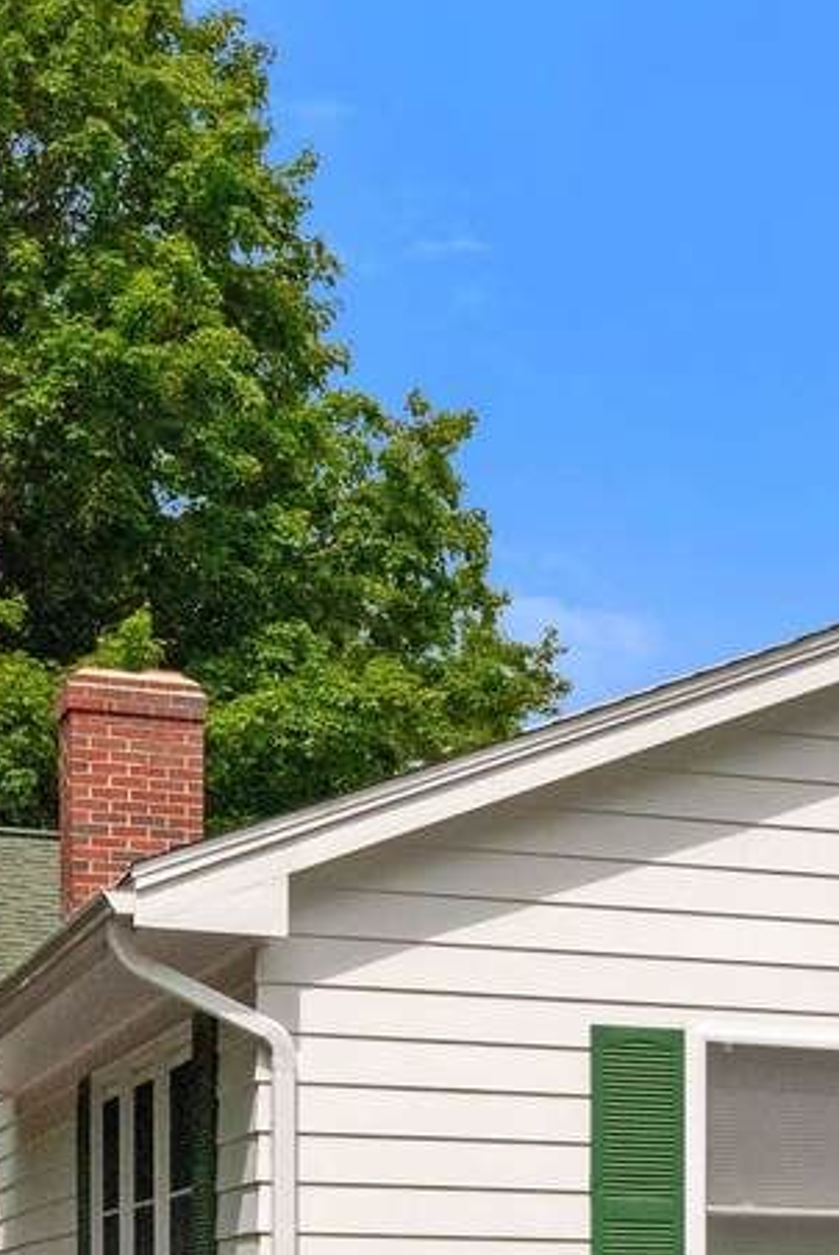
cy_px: 1076
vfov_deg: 19.7
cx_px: 936
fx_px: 3560
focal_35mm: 102
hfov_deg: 13.2
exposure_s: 1/1600
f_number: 9
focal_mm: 24
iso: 200
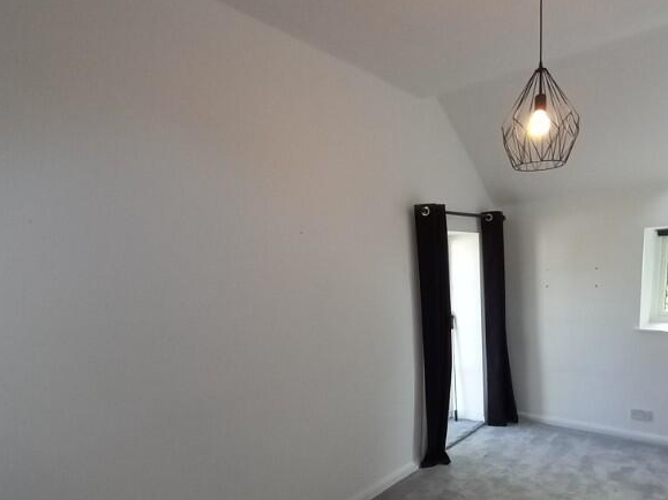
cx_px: 401
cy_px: 344
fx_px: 444
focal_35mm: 23
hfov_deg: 73.1
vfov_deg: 57.2
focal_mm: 1.13
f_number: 2.2
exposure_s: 1/100
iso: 100
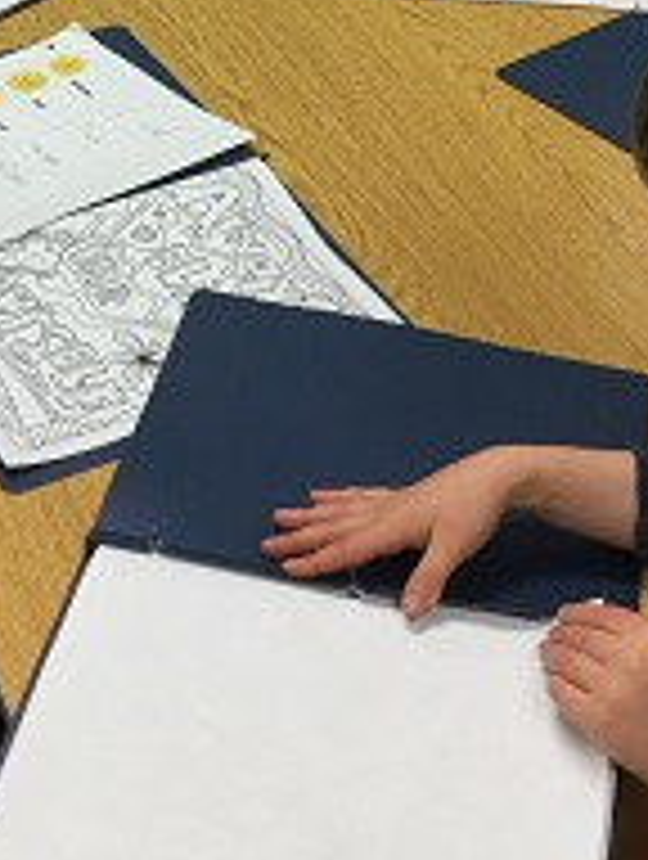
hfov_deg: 18.2
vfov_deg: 22.7
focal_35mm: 81
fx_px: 2015
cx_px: 169
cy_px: -95
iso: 50
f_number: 2.4
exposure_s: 1/30
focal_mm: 3.3
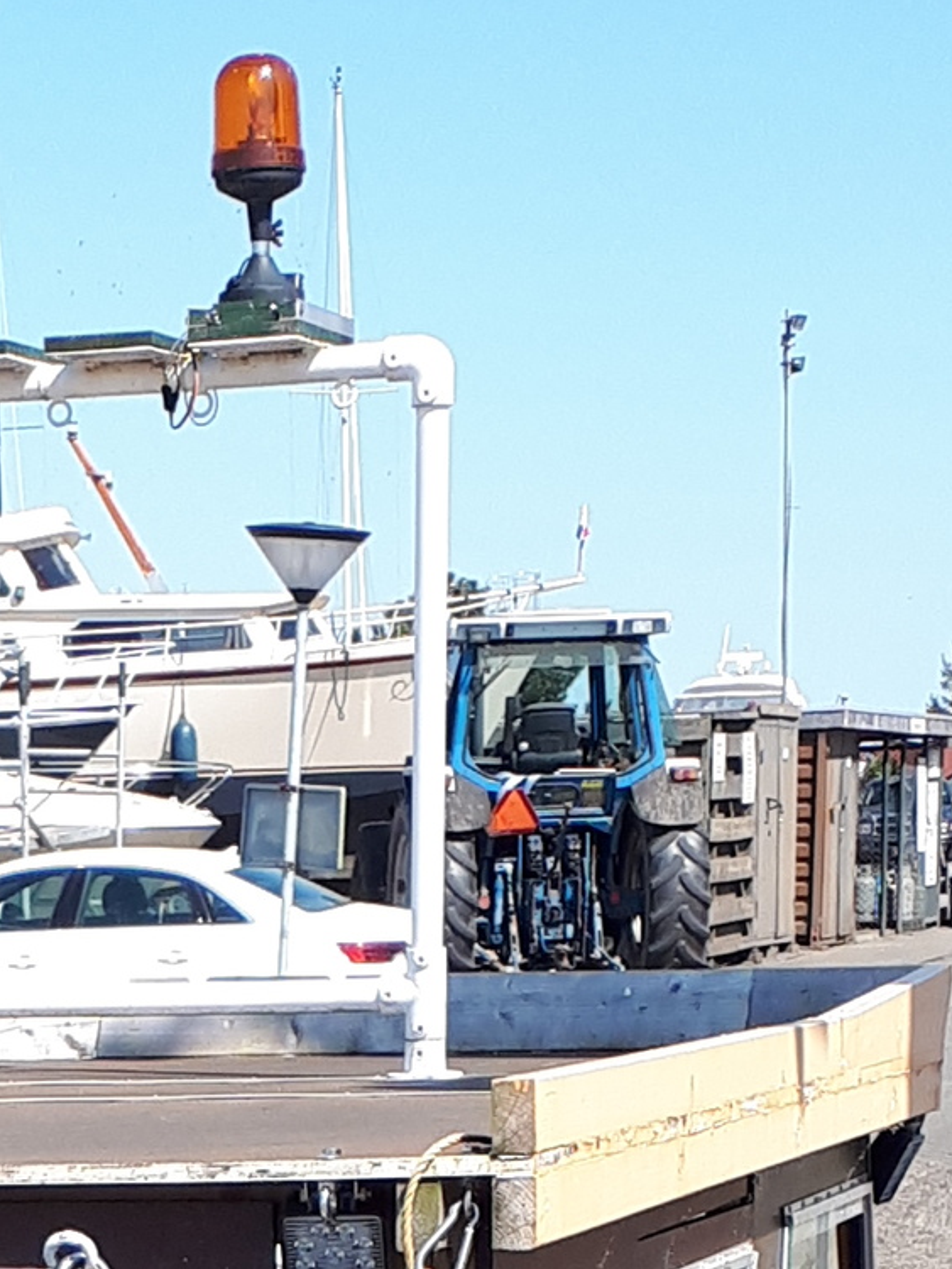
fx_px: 4398
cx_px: -134
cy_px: 2153
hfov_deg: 12.1
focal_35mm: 120
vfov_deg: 14.7
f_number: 1.9
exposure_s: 1/796
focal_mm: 3.6
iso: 40
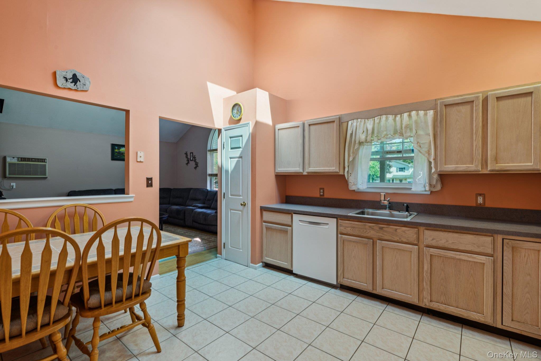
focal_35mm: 16
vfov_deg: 73.7
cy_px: 180
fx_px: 240
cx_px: 270
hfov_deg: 96.7
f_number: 9
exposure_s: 1/30
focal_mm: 16
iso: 200
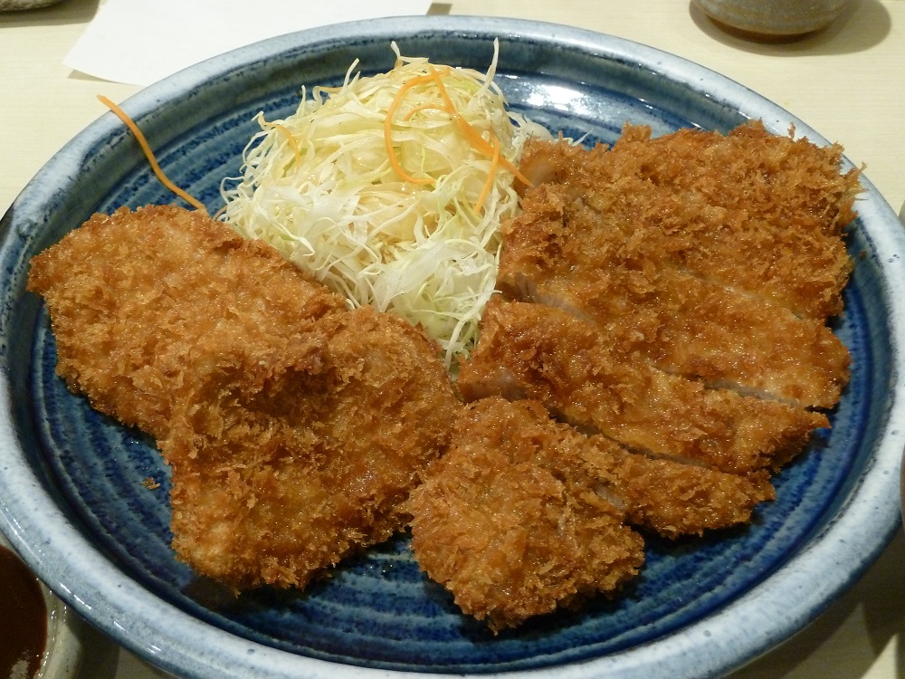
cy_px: 340
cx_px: 452
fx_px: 1046
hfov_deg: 46.8
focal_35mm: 40
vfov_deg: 36.0
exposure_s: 1/13
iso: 400
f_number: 3.6
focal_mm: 6.5
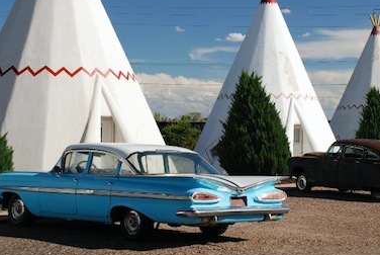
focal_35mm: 83
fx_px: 877
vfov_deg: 16.5
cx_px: 279
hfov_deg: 24.2
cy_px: 125
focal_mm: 32
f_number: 7.1
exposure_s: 1/200
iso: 100
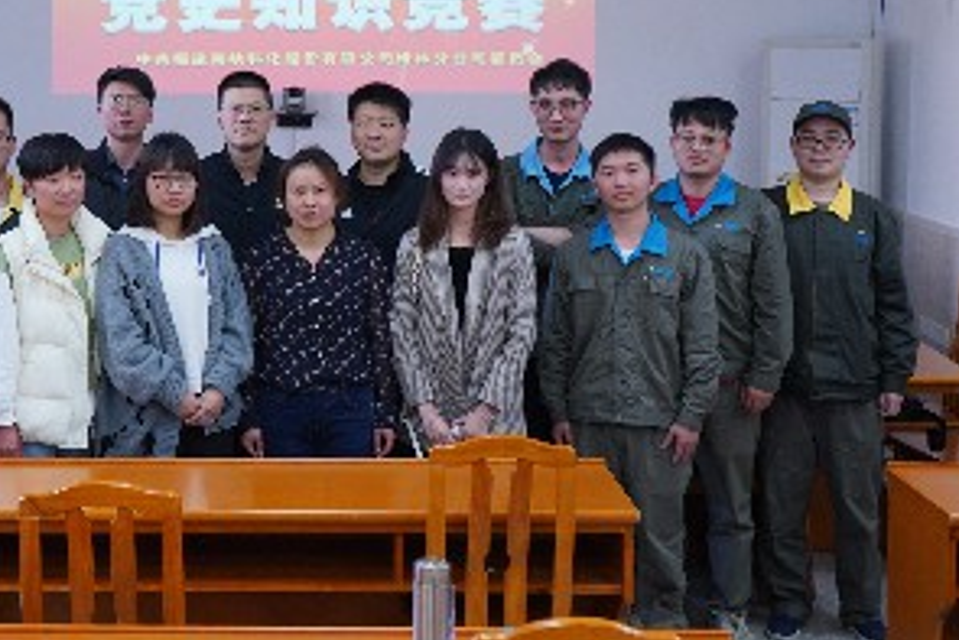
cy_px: 151
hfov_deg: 32.4
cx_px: 263
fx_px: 1626
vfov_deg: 22.1
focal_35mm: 61
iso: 1000
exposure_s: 1/100
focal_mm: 36
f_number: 4
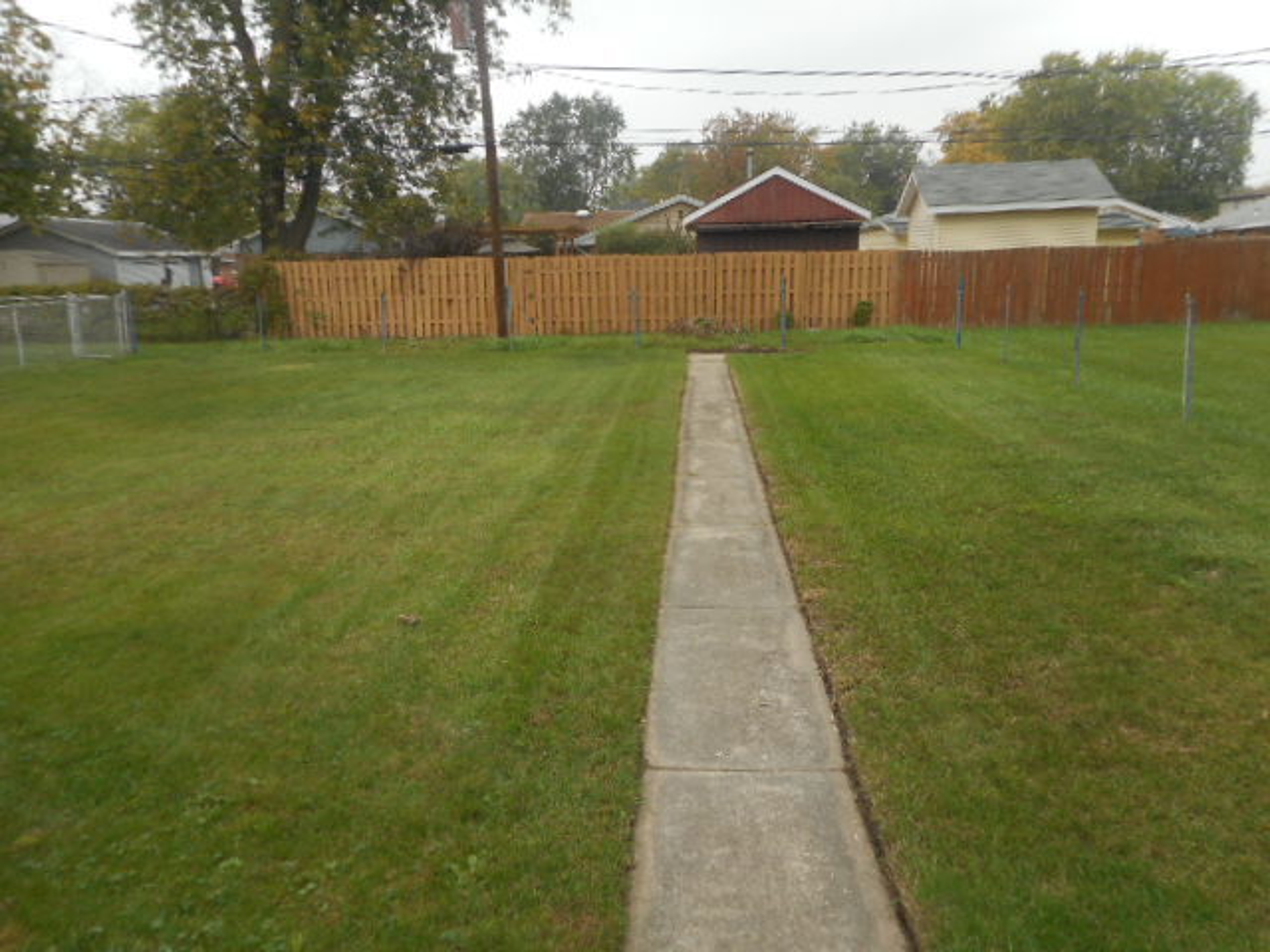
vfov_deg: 54.9
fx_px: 917
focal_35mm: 25
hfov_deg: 69.4
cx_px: 635
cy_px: 476
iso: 80
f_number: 3.7
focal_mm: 4.5
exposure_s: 1/160
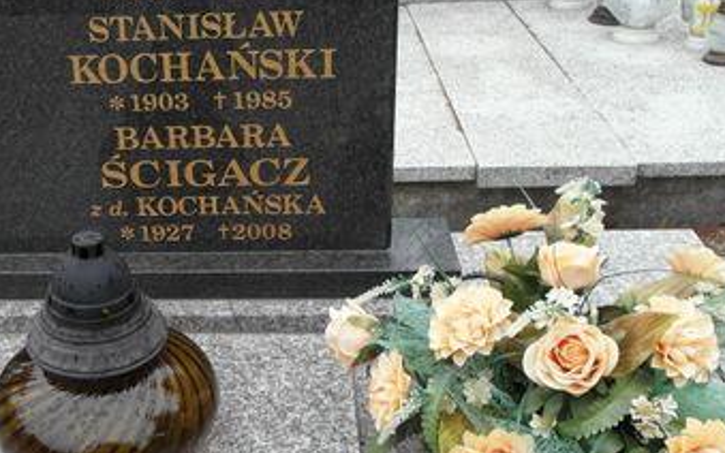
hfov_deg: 40.9
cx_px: 203
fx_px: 949
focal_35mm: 48
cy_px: 197
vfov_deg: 26.9
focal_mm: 5.2
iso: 80
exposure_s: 1/125
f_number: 3.4
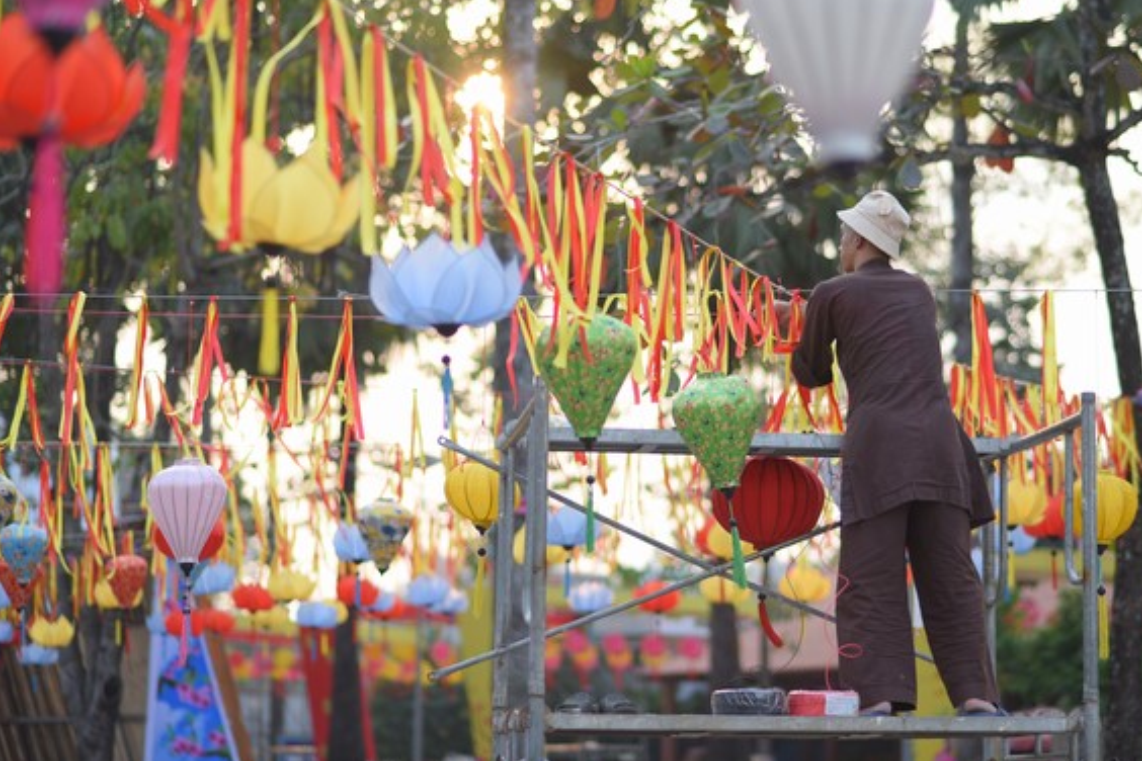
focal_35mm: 98
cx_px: 622
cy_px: 354
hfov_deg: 20.8
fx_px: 3109
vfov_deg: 14.0
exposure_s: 1/500
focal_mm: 85
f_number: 2
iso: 100
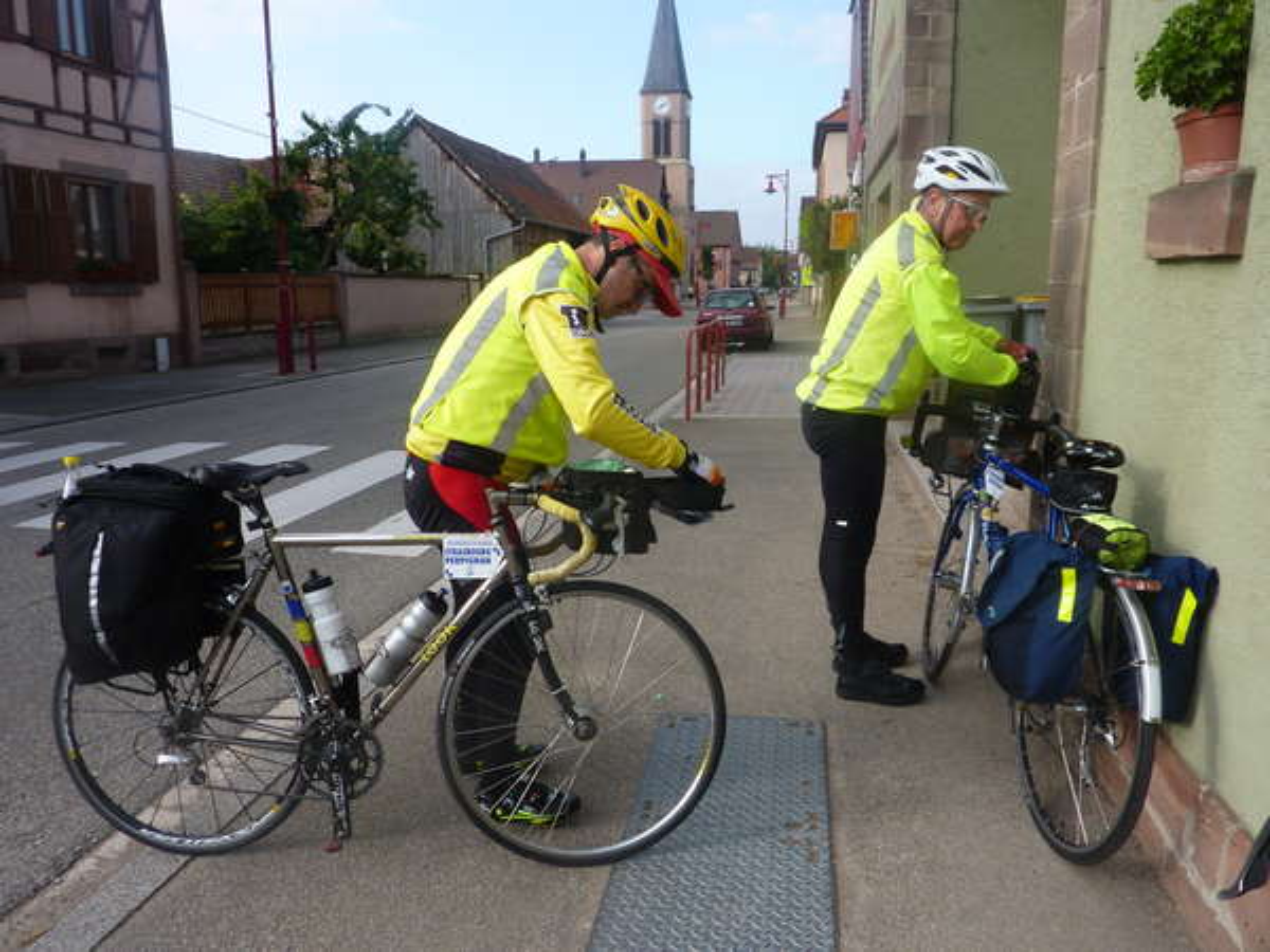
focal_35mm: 25
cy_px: 476
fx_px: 917
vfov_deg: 54.9
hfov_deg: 69.4
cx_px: 635
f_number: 4
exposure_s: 1/250
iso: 80
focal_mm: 4.1
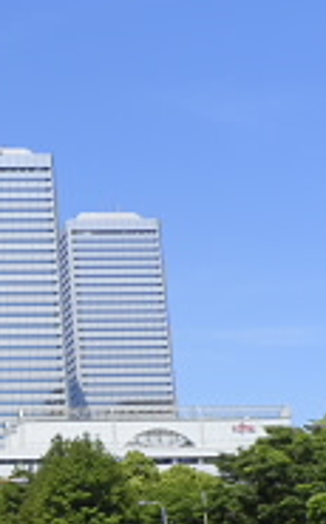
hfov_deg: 18.7
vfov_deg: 32.4
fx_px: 885
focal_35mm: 62
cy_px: 388
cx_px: -150
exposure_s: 1/125
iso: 64
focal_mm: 4.9
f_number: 8
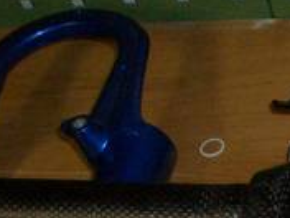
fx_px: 1030
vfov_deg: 11.5
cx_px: 476
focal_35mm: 123
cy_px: 339
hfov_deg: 14.6
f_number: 4
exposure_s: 1/40
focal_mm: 4.8
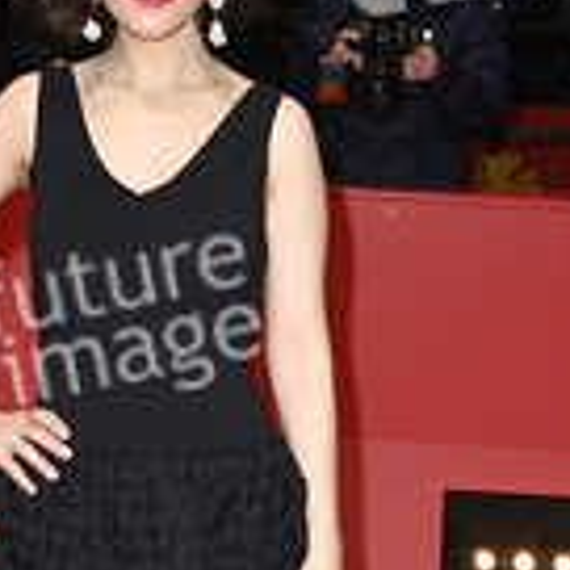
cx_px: 168
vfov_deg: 14.3
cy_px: 545
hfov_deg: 14.5
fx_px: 2236
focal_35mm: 120
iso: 640
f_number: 5.6
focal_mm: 48
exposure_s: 1/160
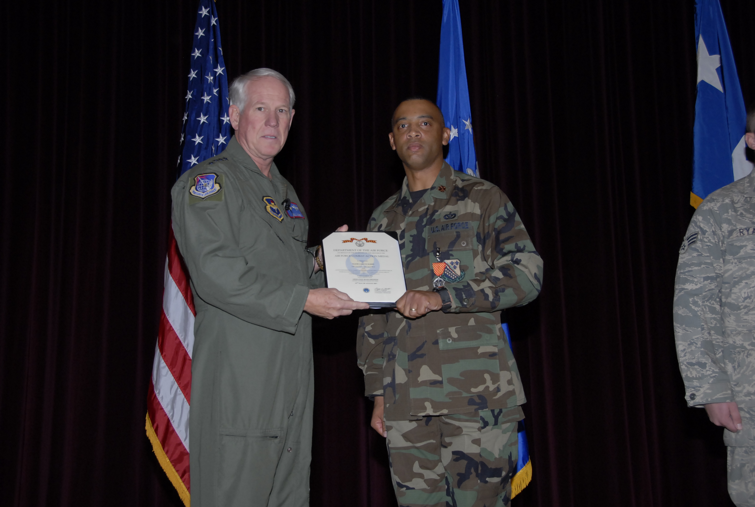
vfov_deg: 26.6
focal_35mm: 51
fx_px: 1072
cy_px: 254
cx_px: 378
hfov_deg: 38.8
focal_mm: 34
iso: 400
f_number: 5.6
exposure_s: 1/60
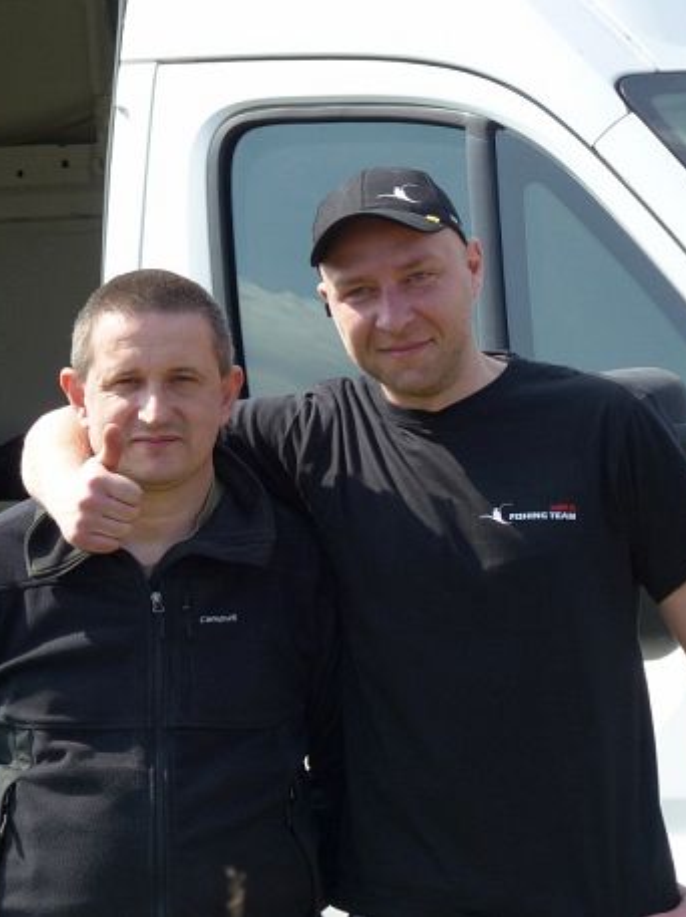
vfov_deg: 3.8
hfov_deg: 2.9
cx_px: 299
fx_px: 13654
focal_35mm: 516
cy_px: 458
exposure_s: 1/500
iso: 100
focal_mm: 69.3
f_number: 4
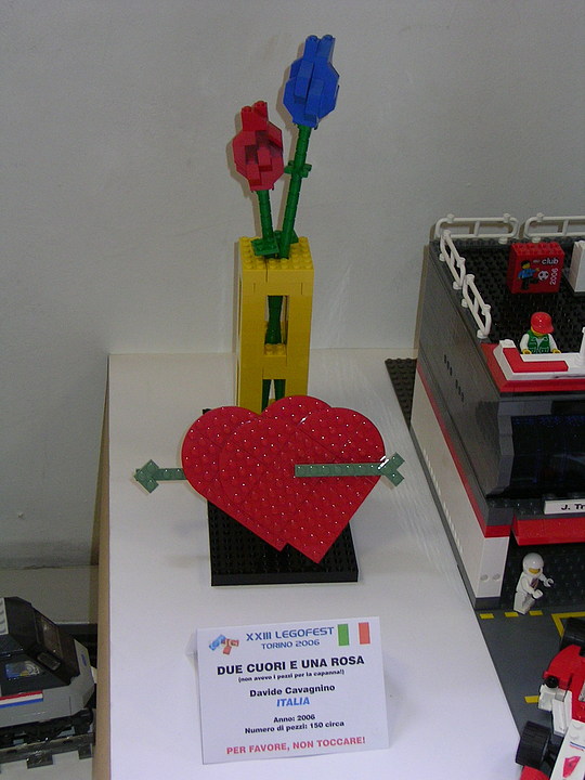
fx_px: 1284
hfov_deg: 25.7
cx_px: 292
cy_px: 390
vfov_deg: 33.8
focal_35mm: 57
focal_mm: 9
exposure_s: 1/48.3
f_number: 3.6
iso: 100
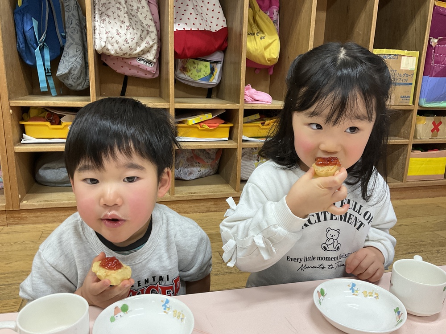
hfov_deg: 61.7
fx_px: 374
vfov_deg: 48.2
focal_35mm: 29
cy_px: 167
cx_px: 223
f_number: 1.8
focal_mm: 3
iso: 80
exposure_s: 1/60
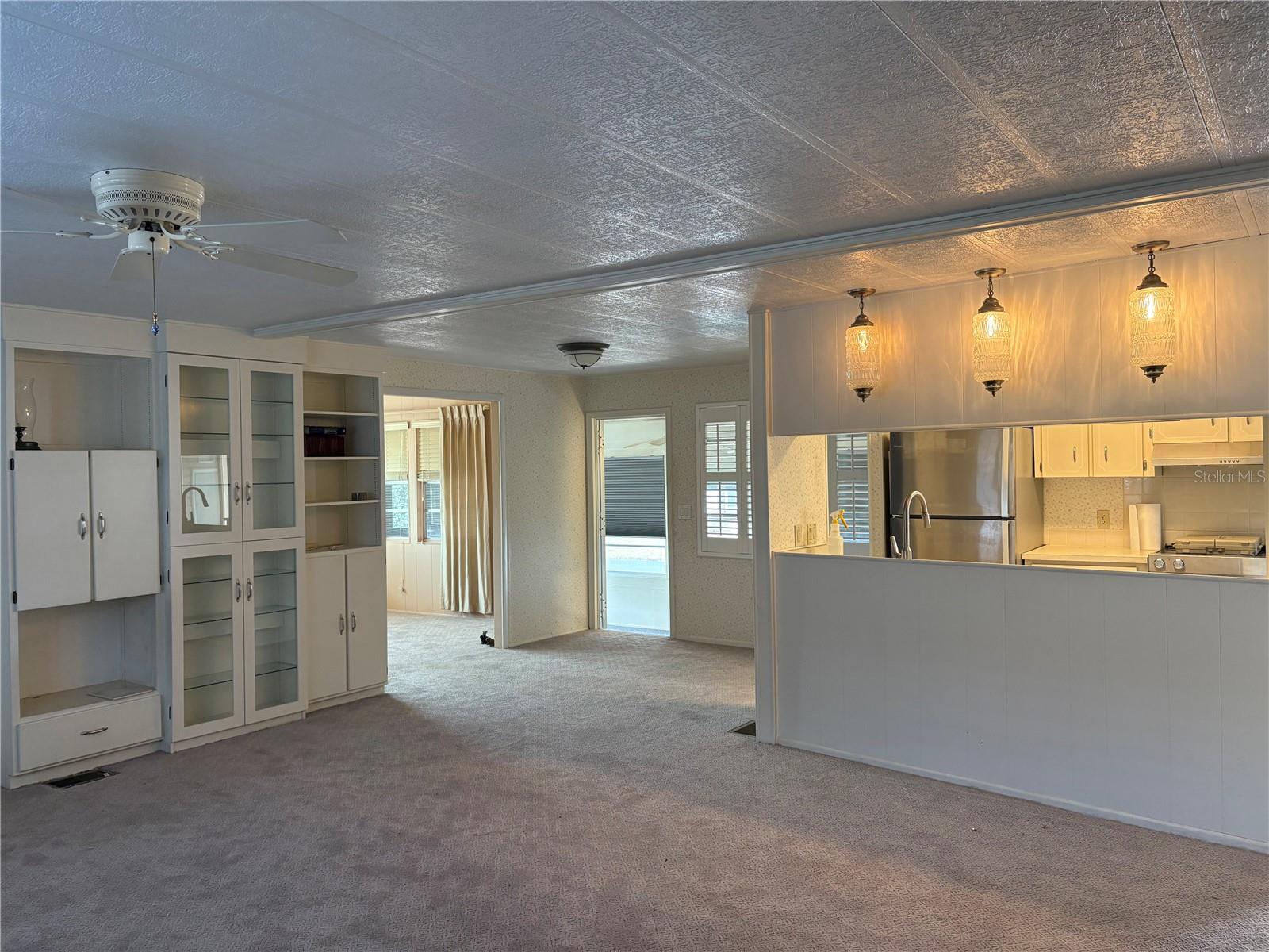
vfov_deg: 53.1
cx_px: 634
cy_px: 476
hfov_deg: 67.3
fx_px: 953
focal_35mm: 26
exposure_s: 1/60
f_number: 1.6
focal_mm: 5.96
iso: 125
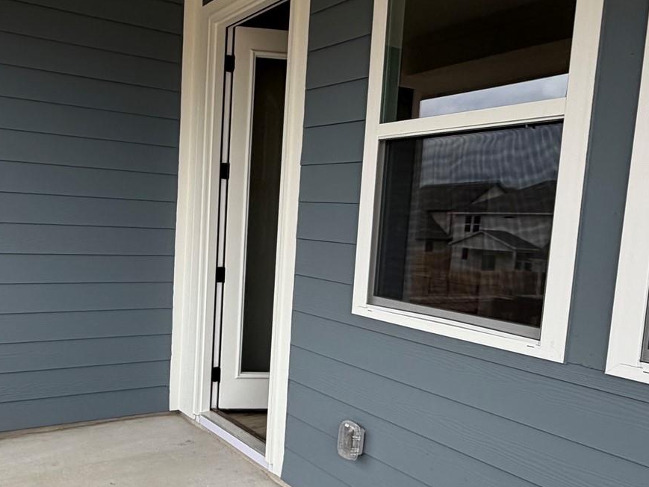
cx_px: 219
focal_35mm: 33
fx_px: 619
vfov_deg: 42.8
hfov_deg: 54.3
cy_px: 285
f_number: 2.2
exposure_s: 1/312
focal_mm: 2.22
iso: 50
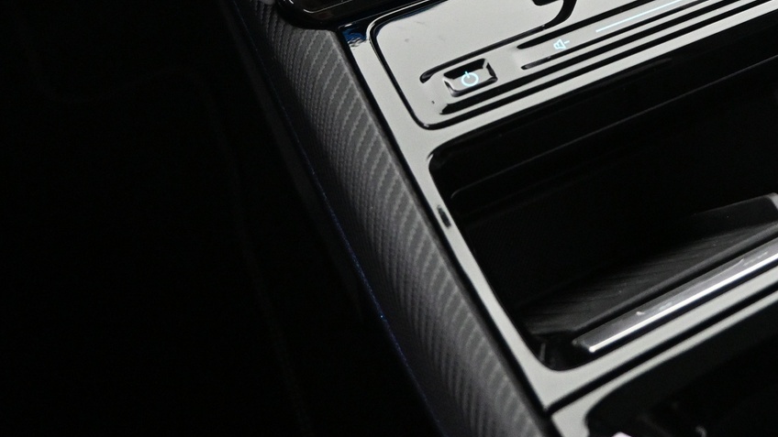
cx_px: 626
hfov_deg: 41.0
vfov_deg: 24.1
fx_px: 990
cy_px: 26
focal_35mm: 48
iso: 4000
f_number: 3.5
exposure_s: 1/40
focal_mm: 16
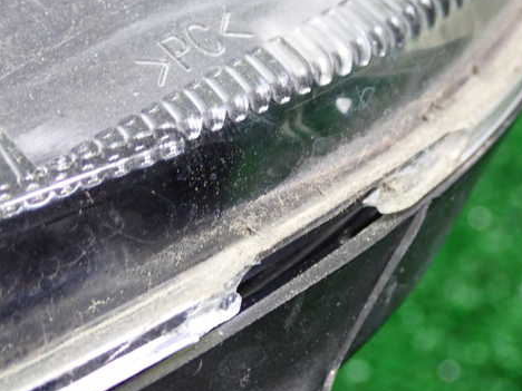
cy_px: 209
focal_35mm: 91
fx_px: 1372
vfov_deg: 16.2
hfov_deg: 21.5
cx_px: 298
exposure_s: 1/25
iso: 800
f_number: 3.9
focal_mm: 12.73
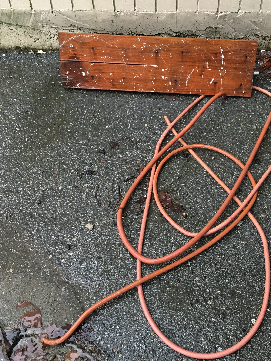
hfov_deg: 36.6
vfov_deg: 47.8
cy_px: 171
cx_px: 167
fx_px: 407
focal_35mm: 39
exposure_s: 1/30
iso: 160
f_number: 2.2
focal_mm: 4.15
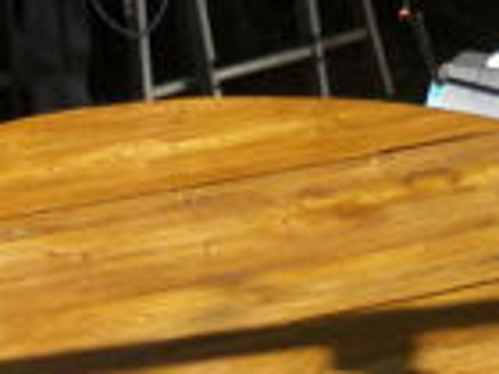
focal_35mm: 86
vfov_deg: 16.2
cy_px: 499
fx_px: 1240
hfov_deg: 22.7
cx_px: 168
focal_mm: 4.5
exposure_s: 1/400
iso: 80
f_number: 3.5
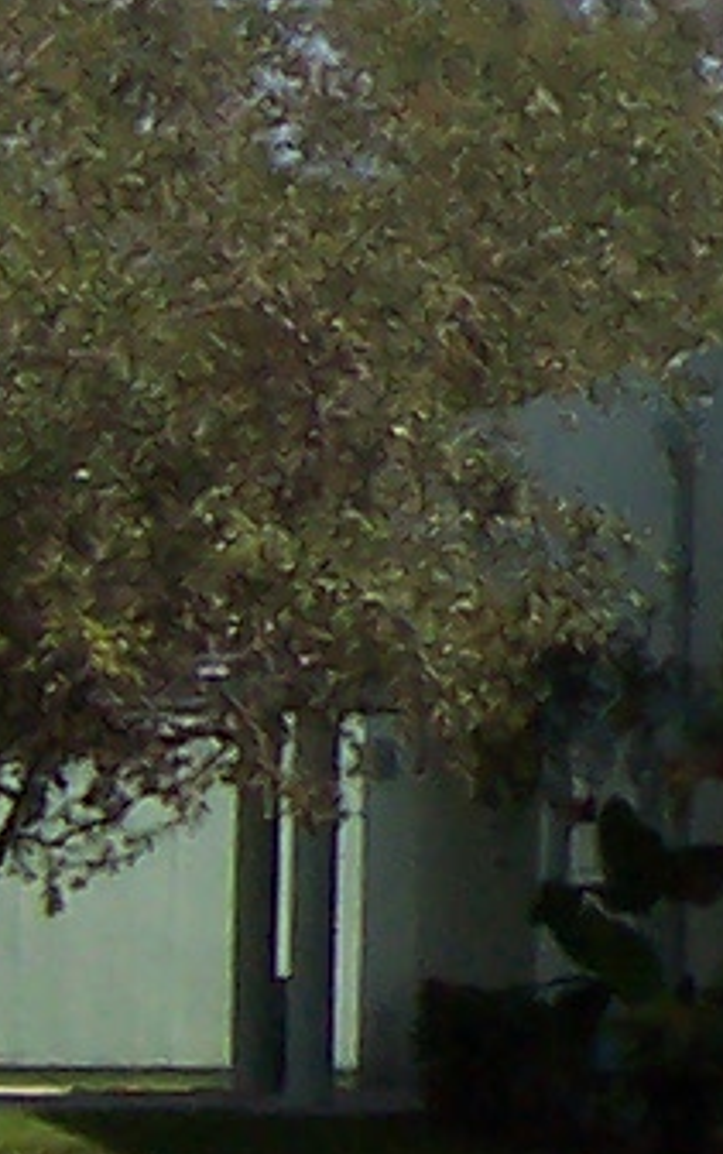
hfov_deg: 3.8
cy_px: 223
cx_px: 2224
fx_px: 10453
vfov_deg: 6.3
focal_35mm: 332
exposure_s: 1/500
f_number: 6.7
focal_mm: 8
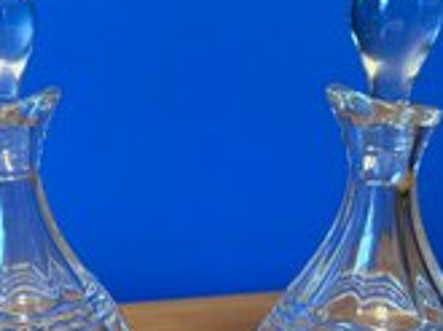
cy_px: 284
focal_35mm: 50
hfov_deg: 38.0
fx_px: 638
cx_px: 168
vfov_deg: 28.1
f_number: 1.78
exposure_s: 1/60
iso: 640
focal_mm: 6.86
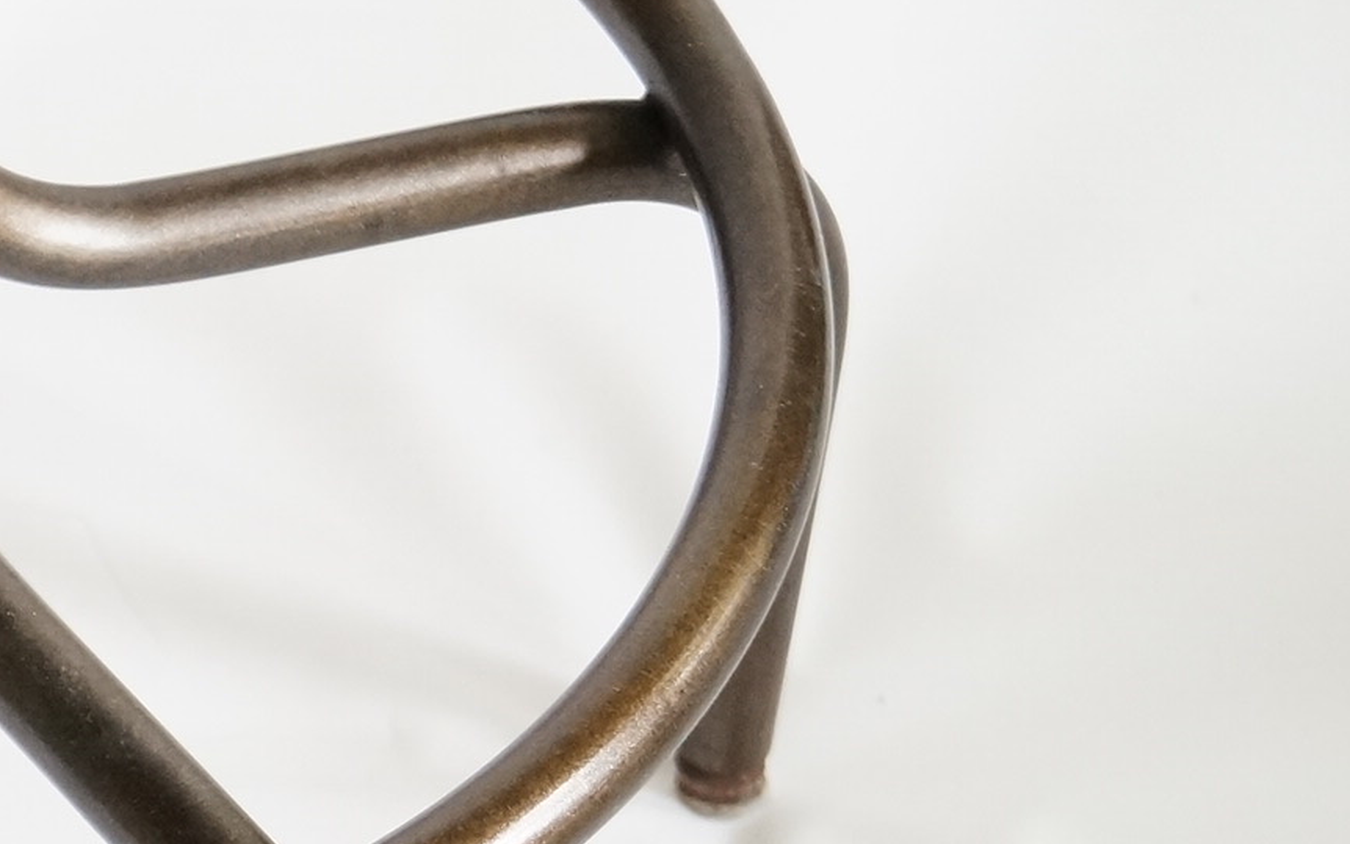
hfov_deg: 15.4
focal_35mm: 130
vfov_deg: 10.1
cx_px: -340
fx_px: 4784
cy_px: 662
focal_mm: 30
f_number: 4.5
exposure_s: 1/60
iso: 1250
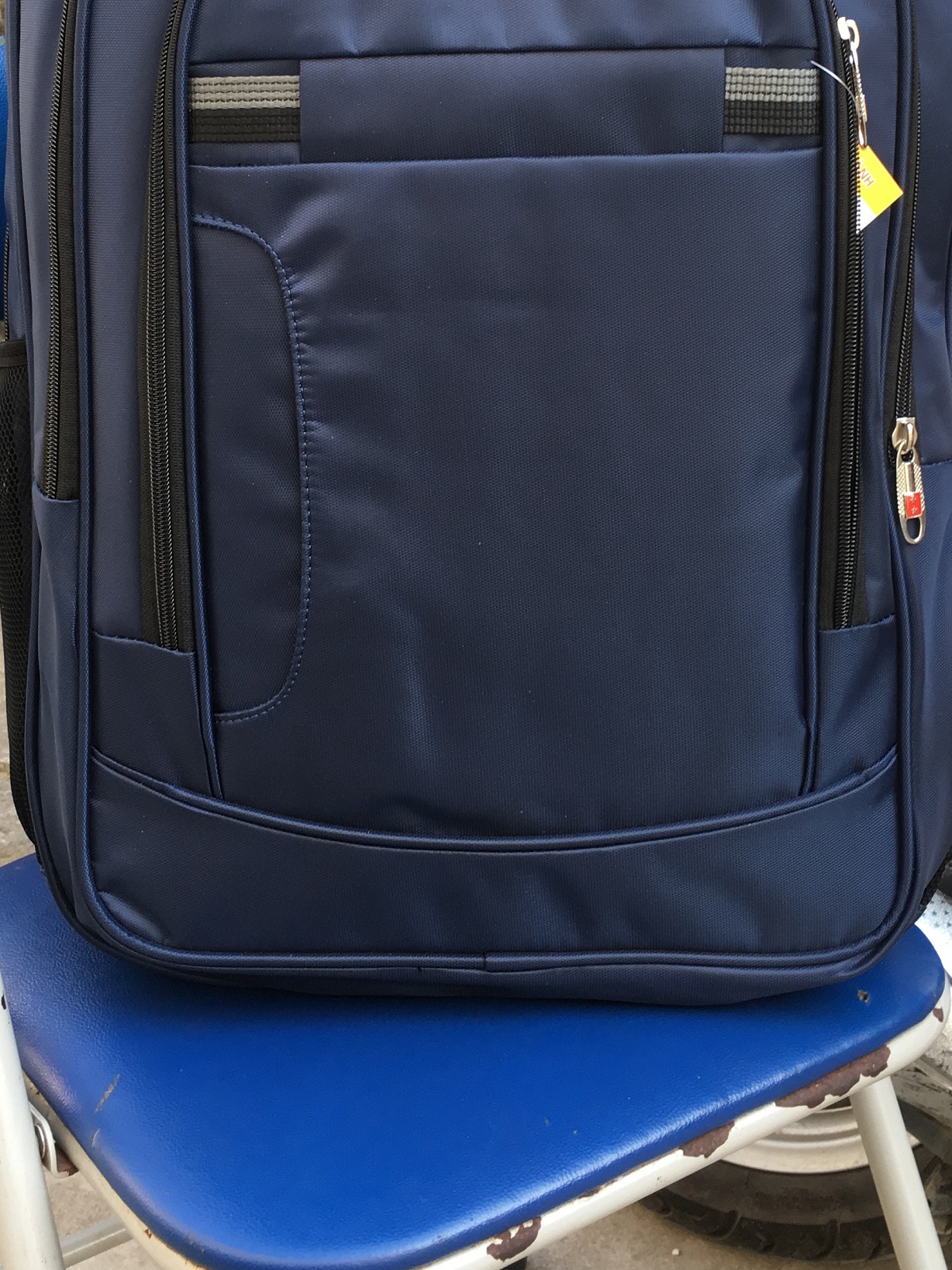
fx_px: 1833
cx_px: 466
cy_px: 339
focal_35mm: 50
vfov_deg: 37.4
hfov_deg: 29.1
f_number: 2.2
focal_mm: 4.15
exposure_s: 1/100
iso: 32
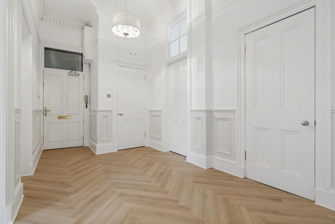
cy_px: 112
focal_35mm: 16
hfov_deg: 95.0
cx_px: 168
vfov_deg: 72.1
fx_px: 154
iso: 1250
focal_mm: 11
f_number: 4
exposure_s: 1/60
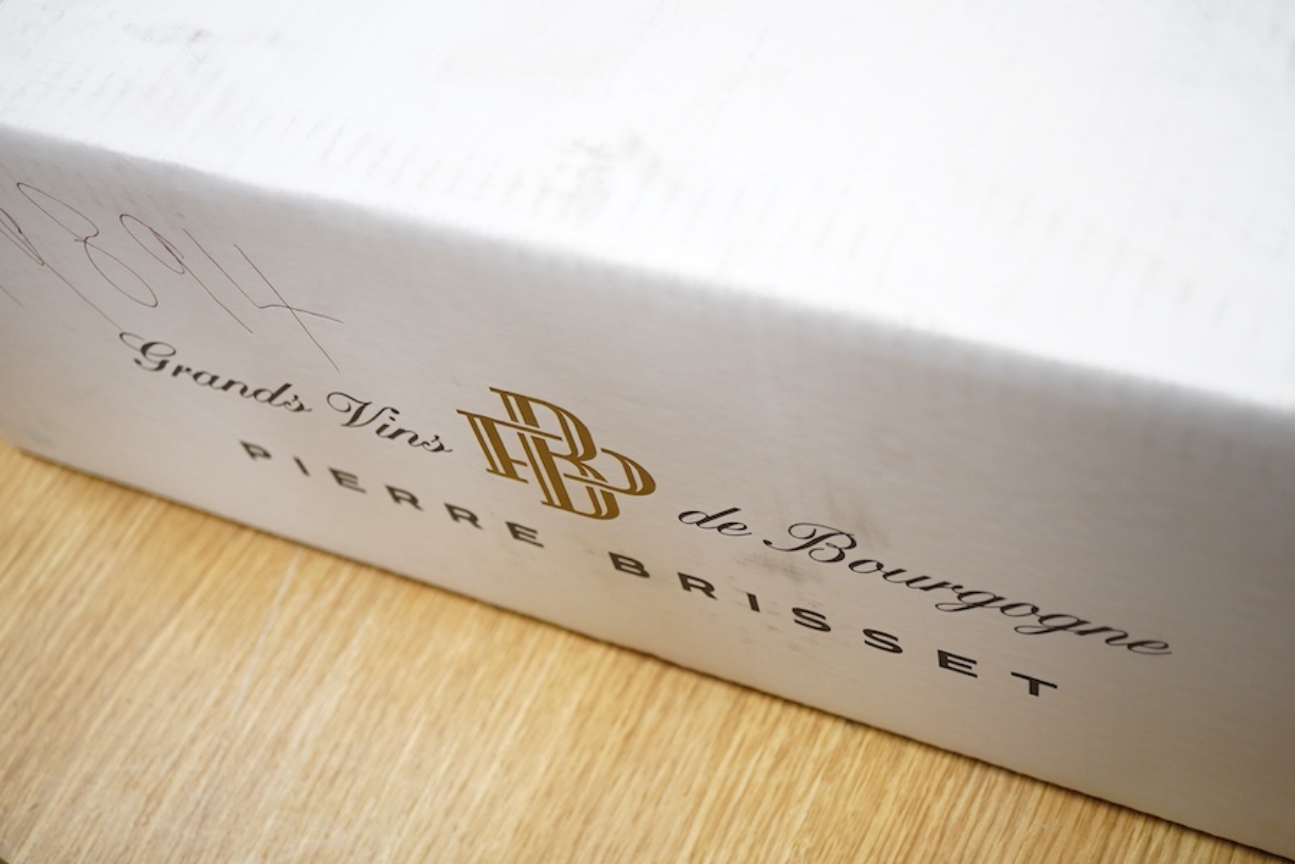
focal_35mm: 45
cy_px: 432
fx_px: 1619
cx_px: 648
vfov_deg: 29.9
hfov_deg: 43.6
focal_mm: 30
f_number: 5.6
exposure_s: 1/125
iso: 1250
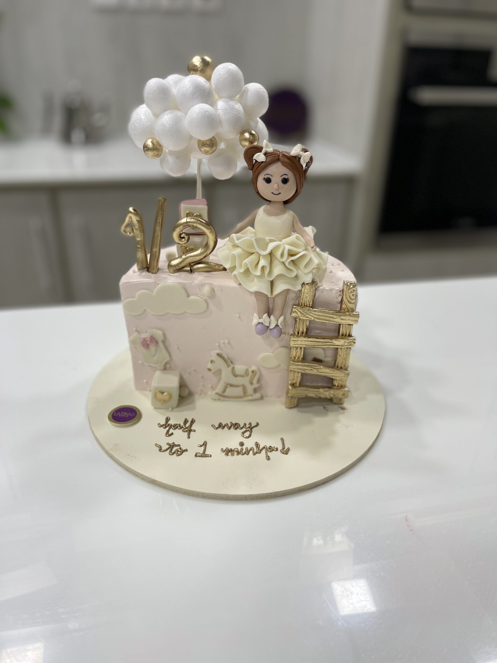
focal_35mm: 26
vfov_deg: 67.3
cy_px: 332
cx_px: 248
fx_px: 498
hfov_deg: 53.1
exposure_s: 1/100
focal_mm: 5.1
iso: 64
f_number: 1.6
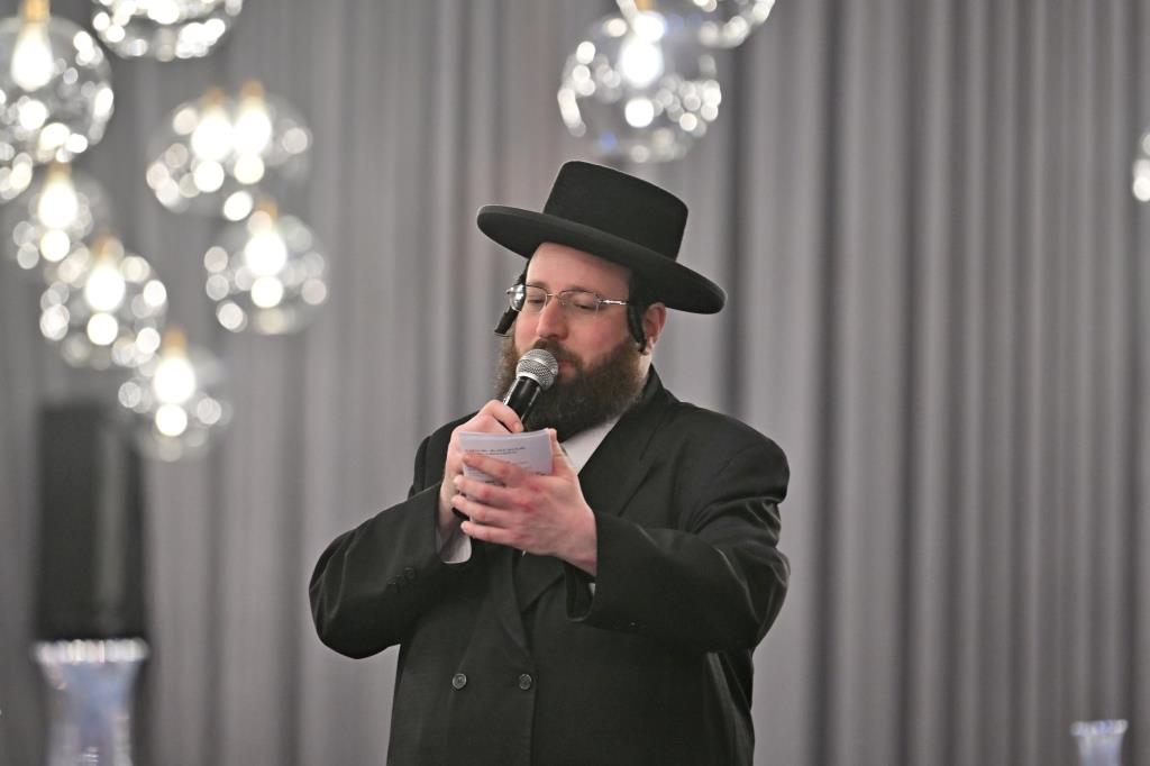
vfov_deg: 5.4
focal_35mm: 255
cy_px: 383
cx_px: 575
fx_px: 8143
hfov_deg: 8.1
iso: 640
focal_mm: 170
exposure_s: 1/125
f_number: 2.8
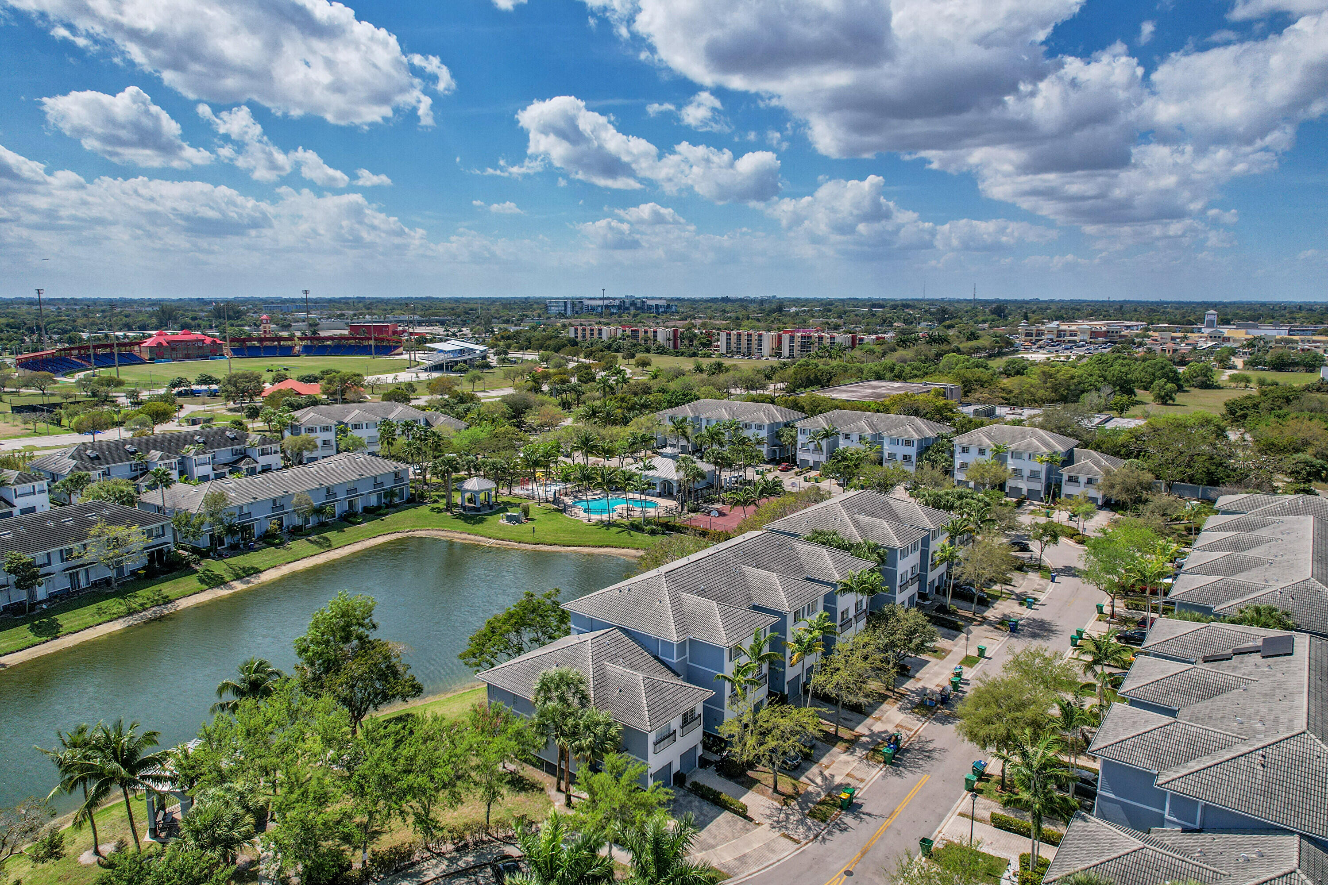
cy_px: 442
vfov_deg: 57.2
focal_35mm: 22
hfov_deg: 78.6
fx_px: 811
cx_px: 664
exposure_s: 1/3200
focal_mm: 8.38
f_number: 2.8
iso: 130
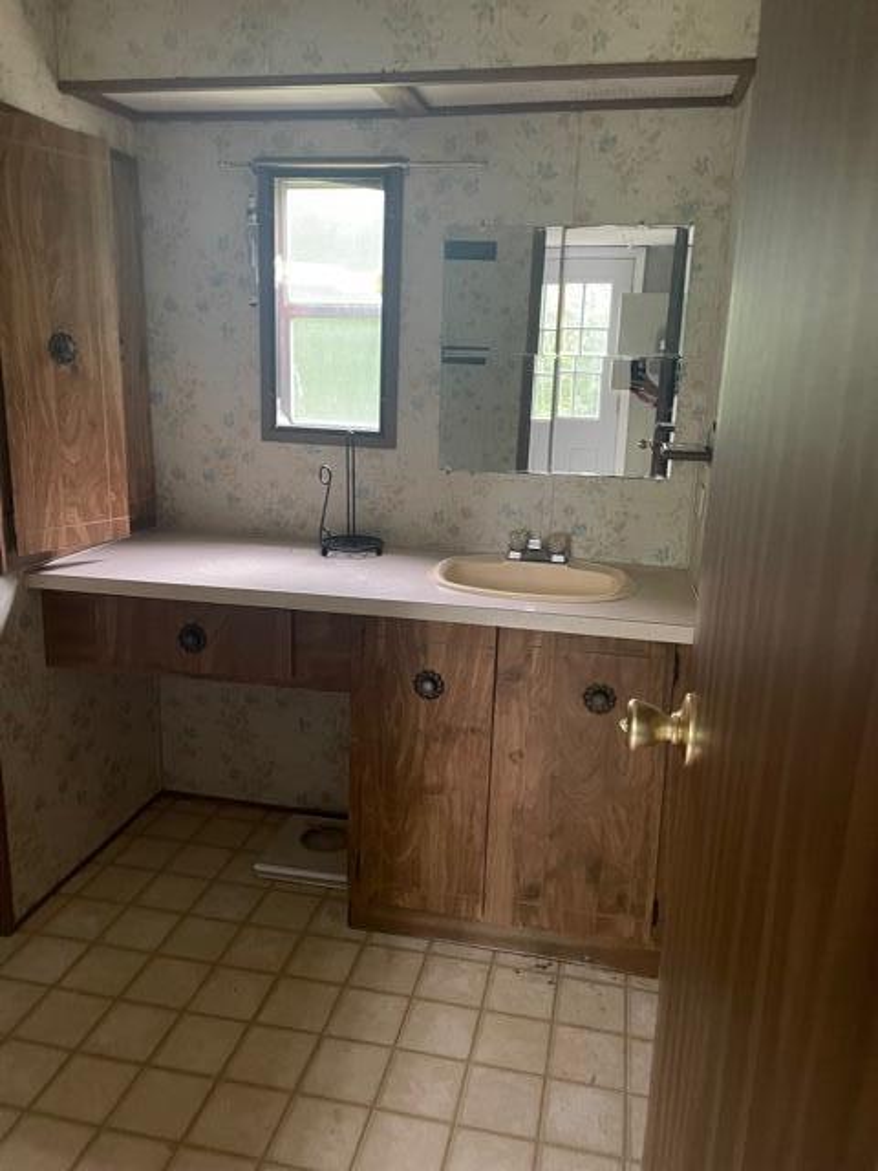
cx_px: 439
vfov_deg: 67.3
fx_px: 879
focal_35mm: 26
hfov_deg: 53.1
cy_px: 586
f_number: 1.6
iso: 640
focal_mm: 4.2
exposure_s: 1/34
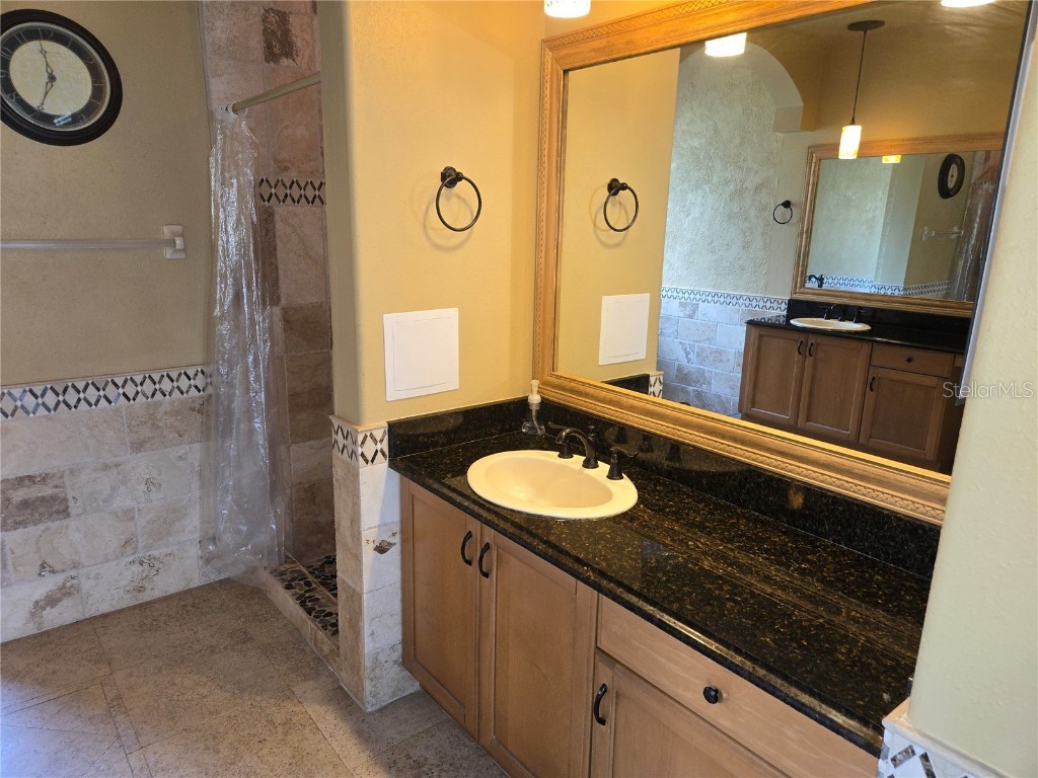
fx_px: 690
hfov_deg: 73.9
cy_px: 389
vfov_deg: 58.9
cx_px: 519
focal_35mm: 23
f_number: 1.8
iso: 100
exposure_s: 1/24
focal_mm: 5.4
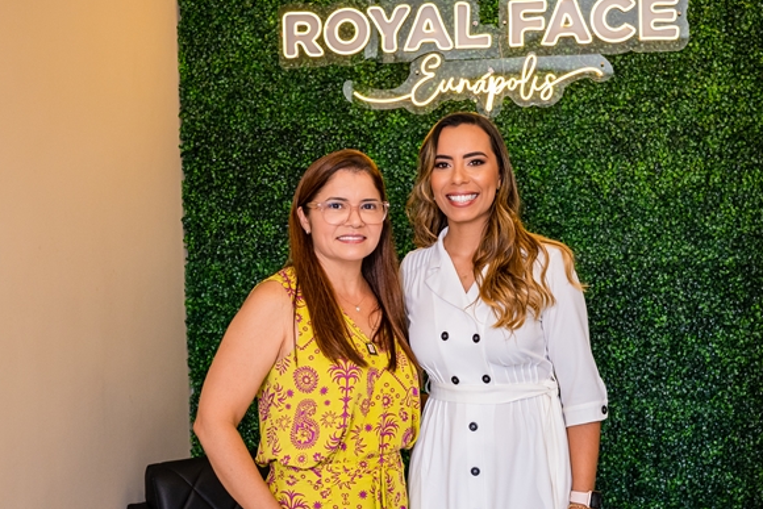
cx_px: 397
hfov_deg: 42.7
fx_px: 975
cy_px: 295
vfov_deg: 29.2
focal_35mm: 46
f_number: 3.2
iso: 800
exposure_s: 1/250
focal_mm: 24
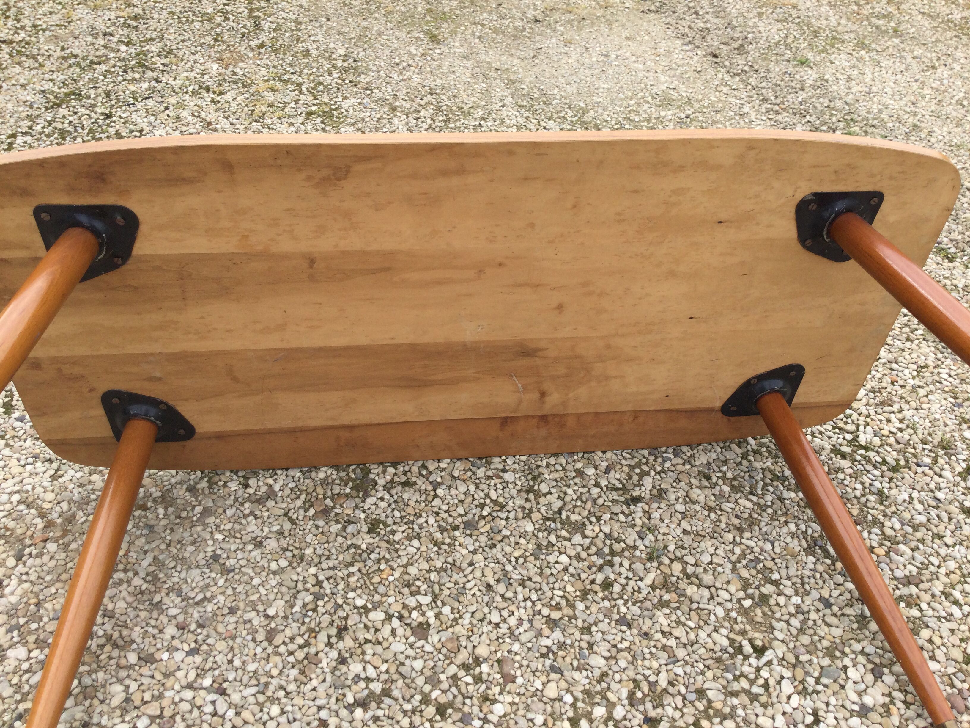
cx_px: 485
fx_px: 869
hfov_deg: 58.4
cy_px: 364
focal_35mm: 31
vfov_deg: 45.4
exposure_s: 1/436
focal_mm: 3.3
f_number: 2.4
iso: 25
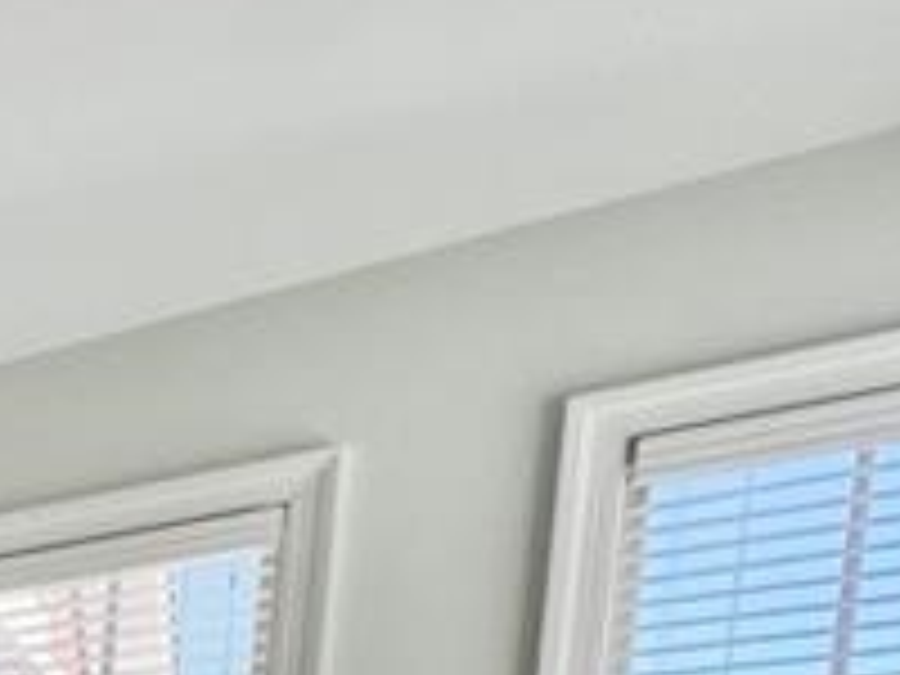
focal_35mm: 52
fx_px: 1352
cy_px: 1215
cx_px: -814
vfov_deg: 20.2
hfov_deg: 20.7
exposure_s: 1/174
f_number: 1.8
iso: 32
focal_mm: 1.57
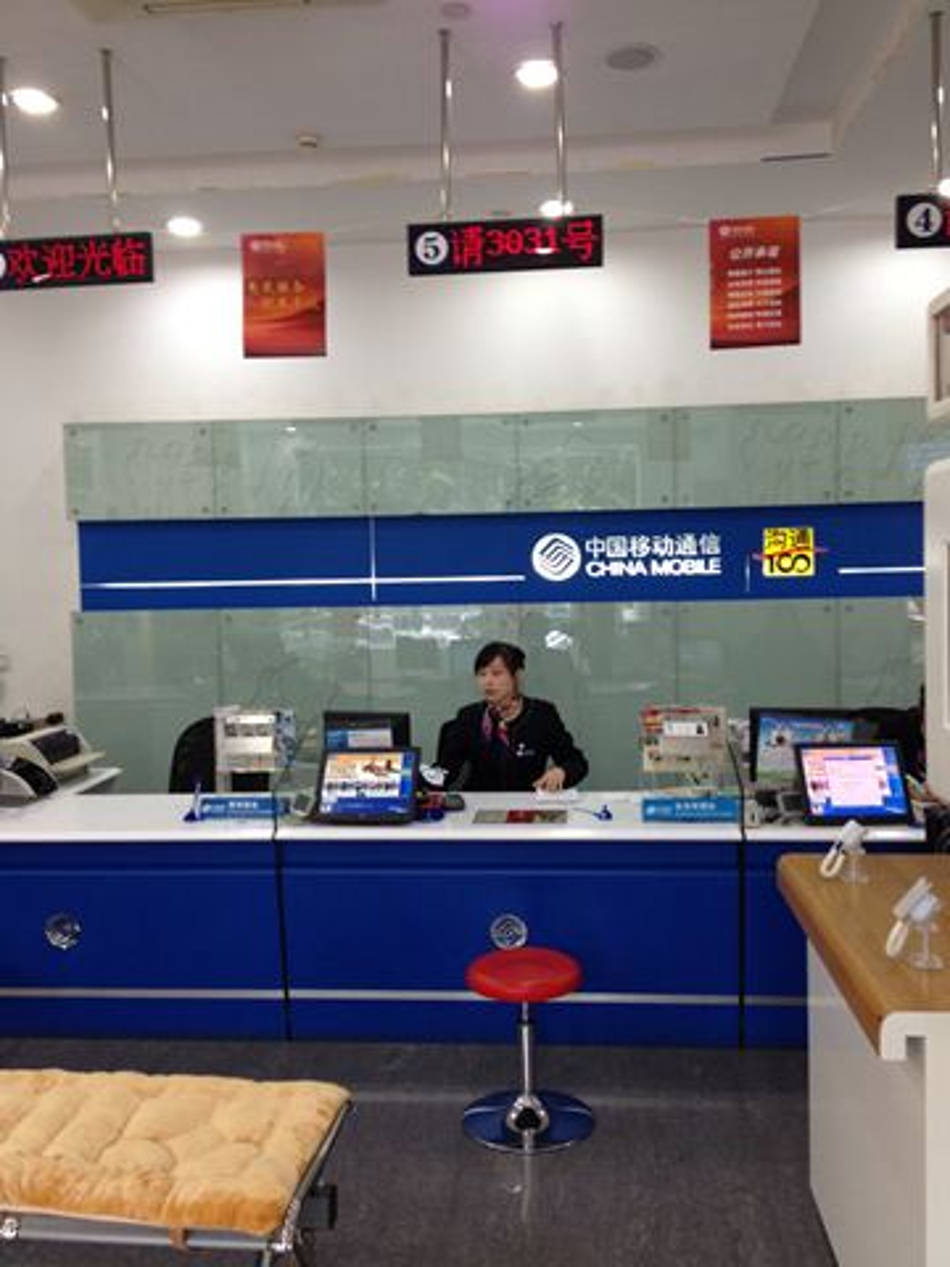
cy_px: 634
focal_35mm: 35
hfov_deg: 40.7
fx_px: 1281
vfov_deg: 52.6
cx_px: 475
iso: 100
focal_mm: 4.28
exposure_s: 1/20
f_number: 2.4
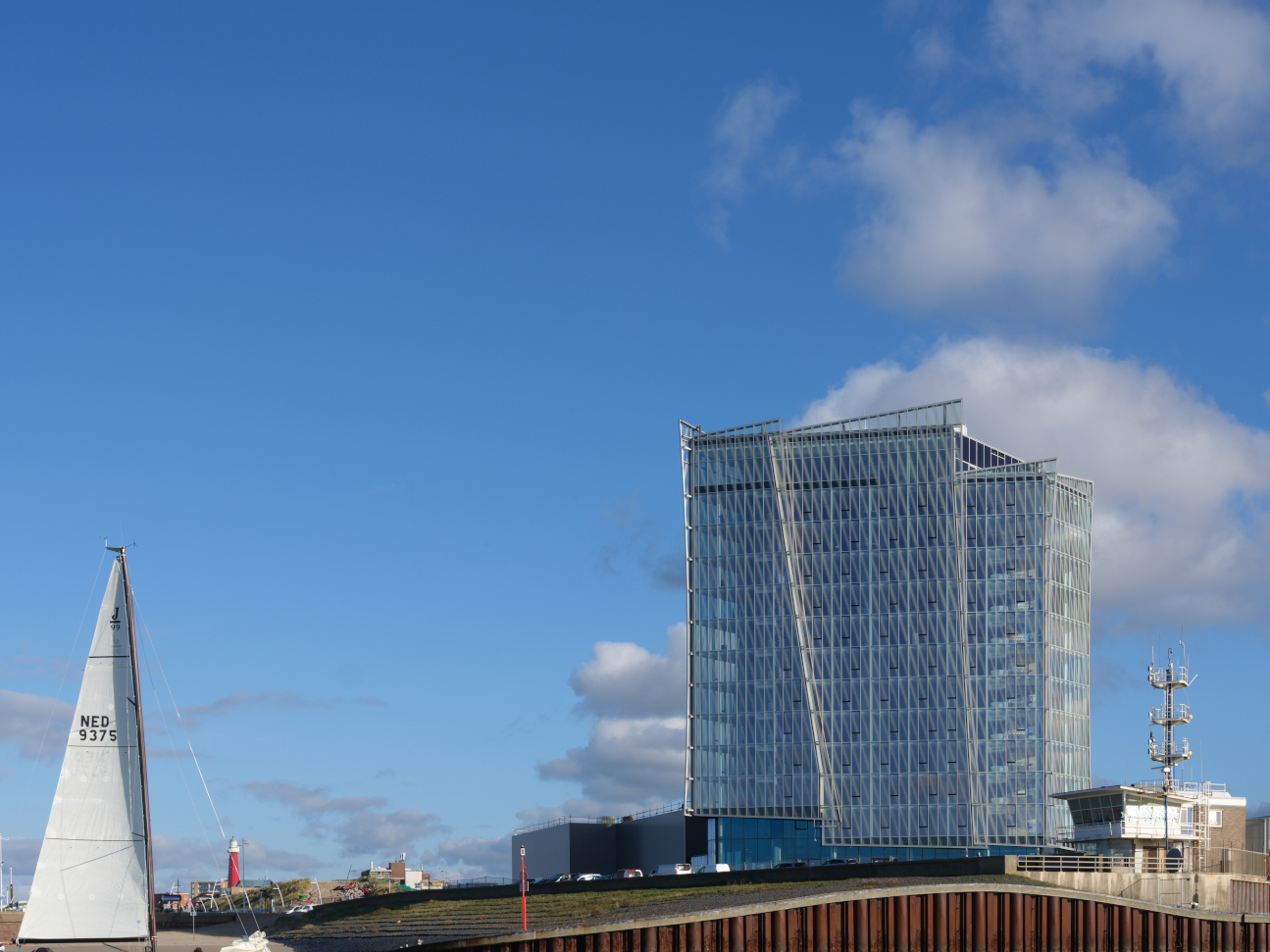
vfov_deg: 33.0
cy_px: 699
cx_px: 787
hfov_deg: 43.5
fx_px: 1577
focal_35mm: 43
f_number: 14
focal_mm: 36.9
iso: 200
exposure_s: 1/180
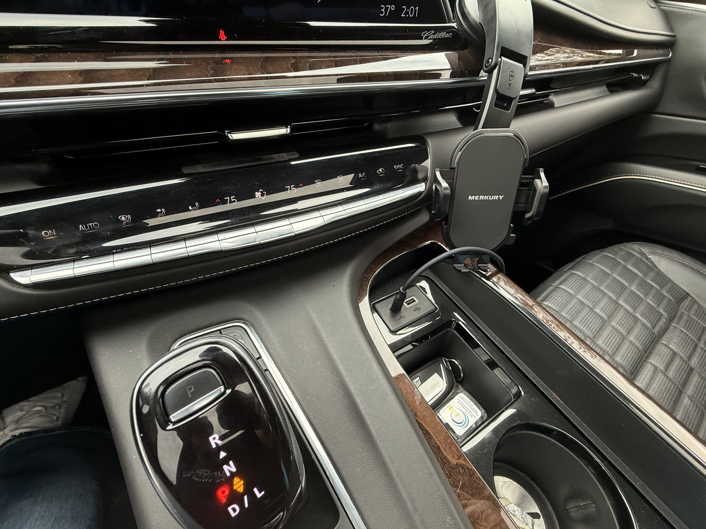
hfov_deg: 102.1
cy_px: 264
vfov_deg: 85.7
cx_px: 353
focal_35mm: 14
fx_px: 286
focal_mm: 2.22
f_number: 2.2
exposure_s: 1/110
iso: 200
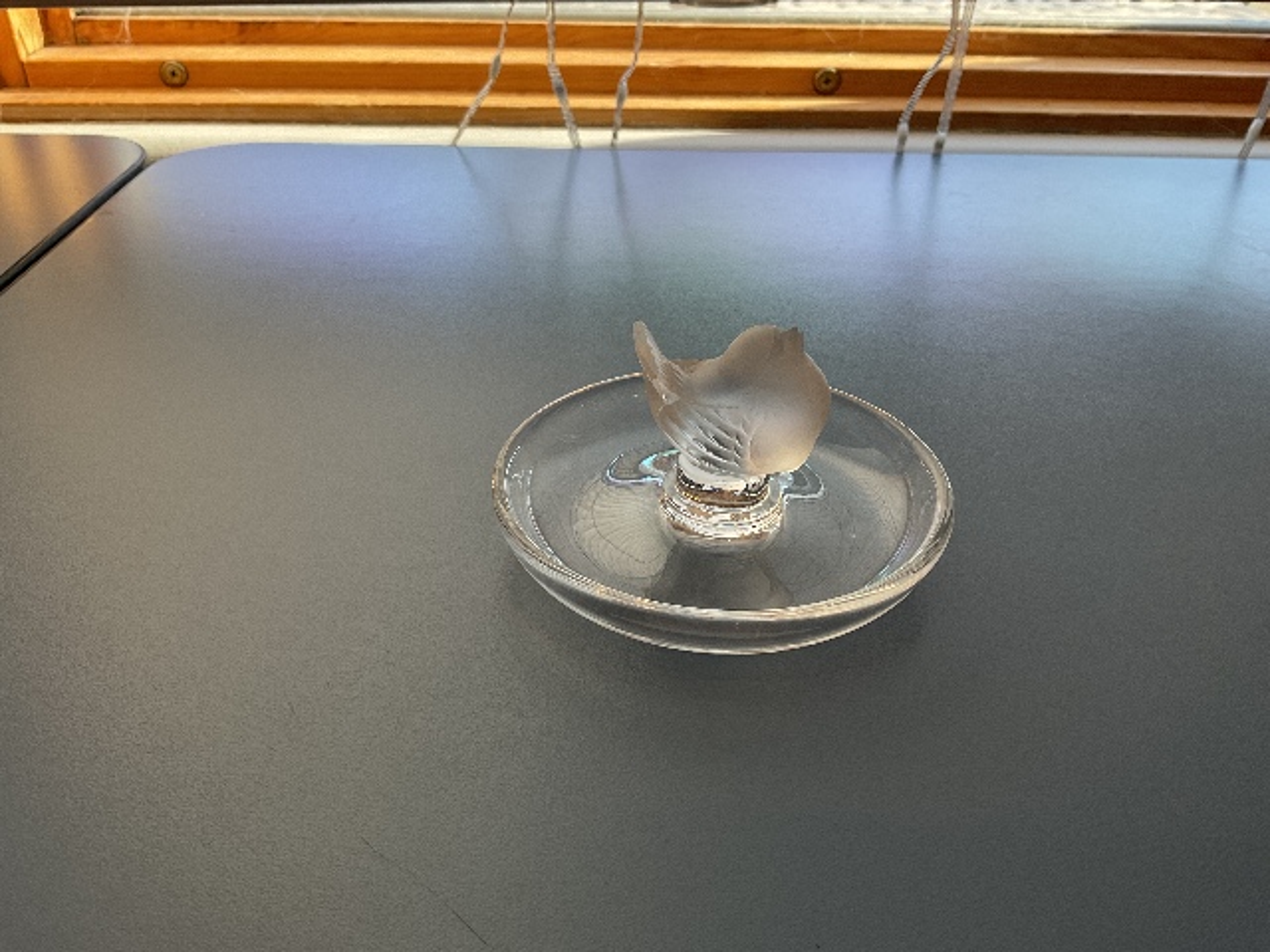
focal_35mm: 29
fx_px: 1064
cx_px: 635
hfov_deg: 61.7
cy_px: 476
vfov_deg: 48.2
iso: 50
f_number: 1.8
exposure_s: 1/120
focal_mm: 3
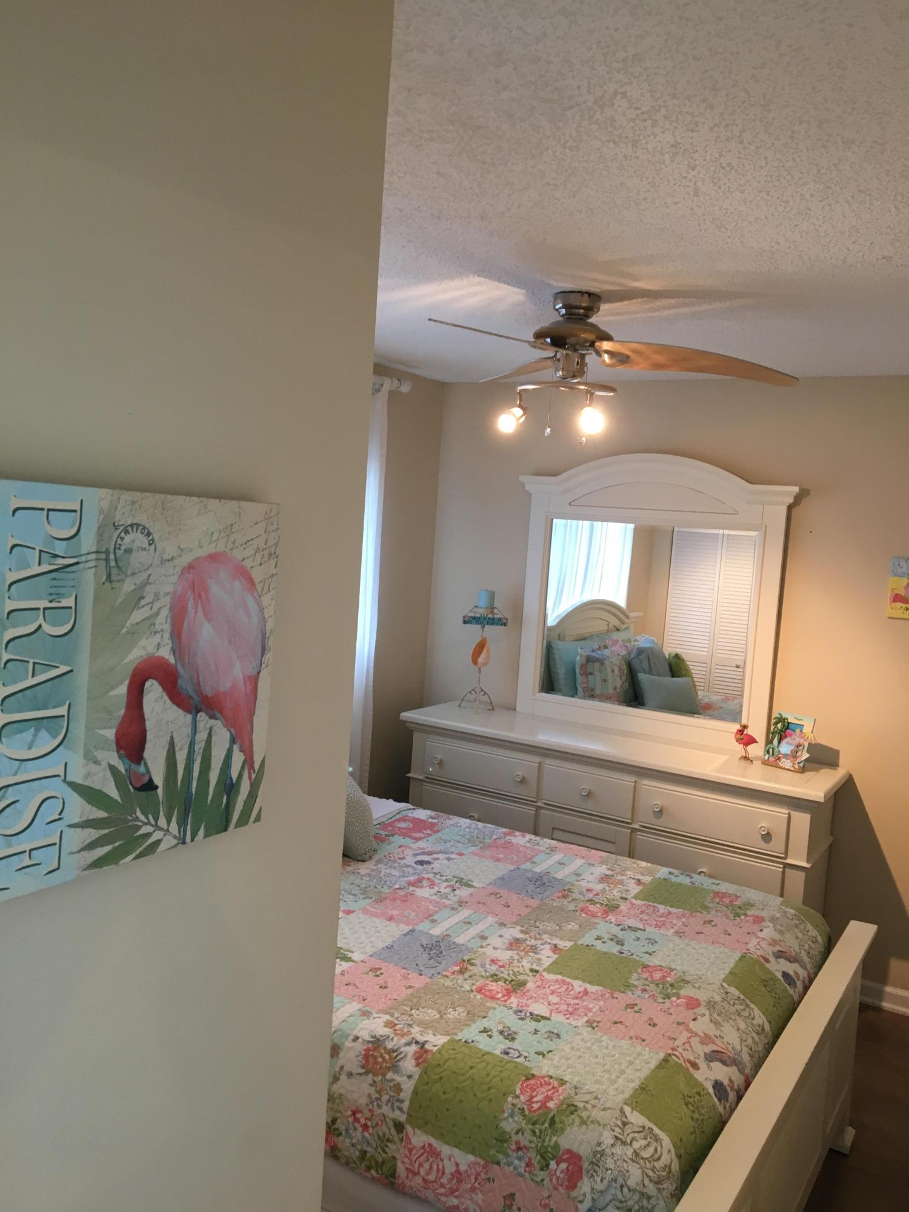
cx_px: 454
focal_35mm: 29
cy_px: 606
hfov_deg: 48.2
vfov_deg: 61.7
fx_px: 1015
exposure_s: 1/30
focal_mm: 4.15
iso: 64
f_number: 2.2
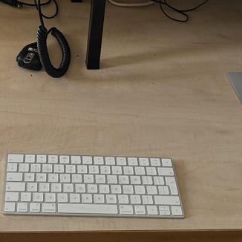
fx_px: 617
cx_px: 68
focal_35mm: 78
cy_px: -87
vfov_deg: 20.0
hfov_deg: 22.0
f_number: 1.78
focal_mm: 6.76
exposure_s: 1/70
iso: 200
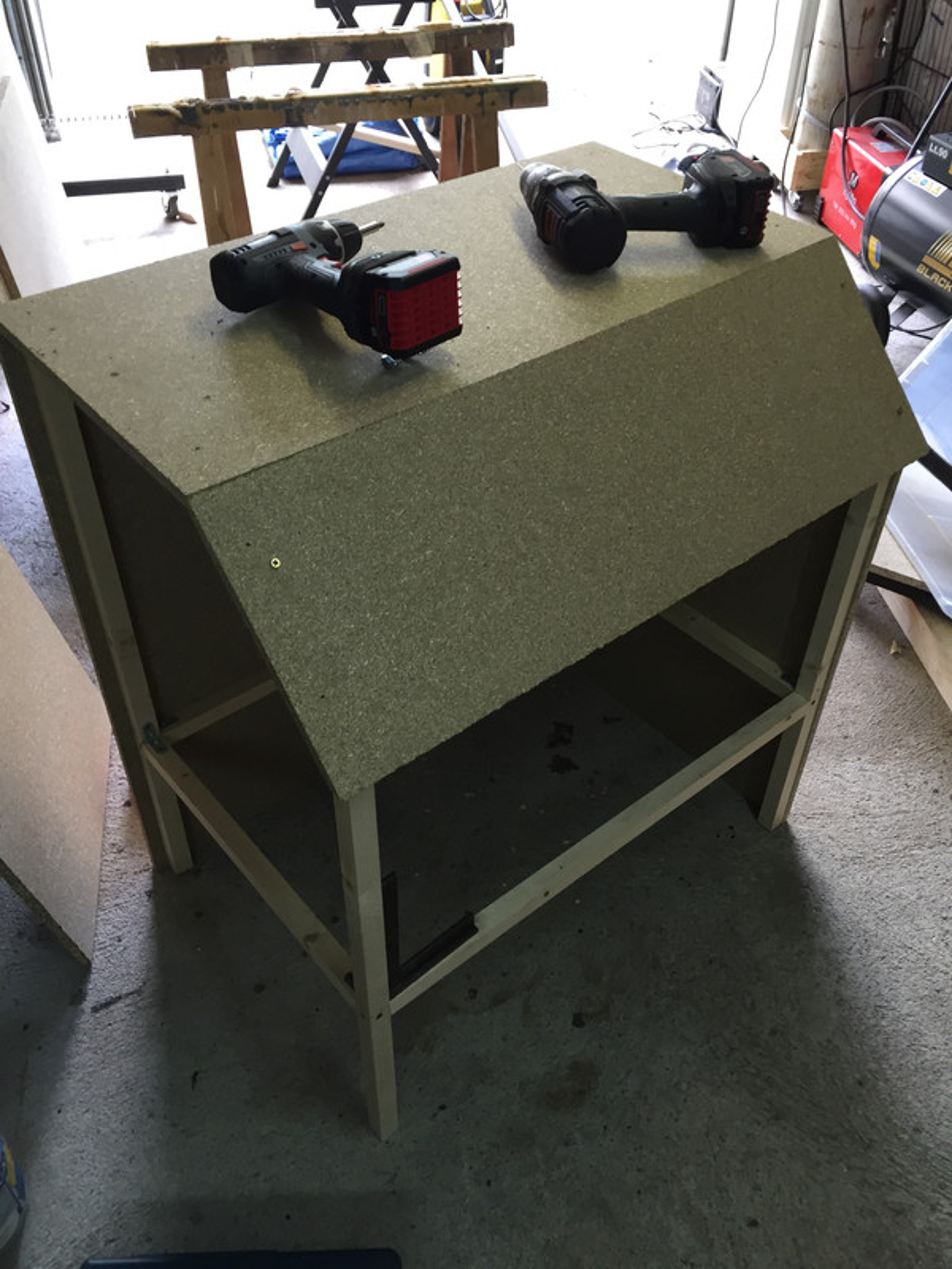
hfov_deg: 48.2
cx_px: 476
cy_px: 634
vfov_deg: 61.7
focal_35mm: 29
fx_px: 1063
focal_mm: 4.15
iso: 80
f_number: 2.2
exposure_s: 1/33
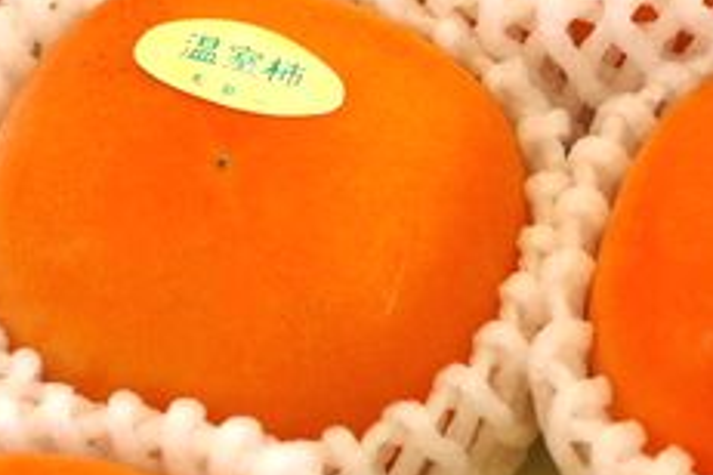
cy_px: -199
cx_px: 151
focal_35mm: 227
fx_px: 4496
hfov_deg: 9.0
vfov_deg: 6.0
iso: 400
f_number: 4
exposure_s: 1/100
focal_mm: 50
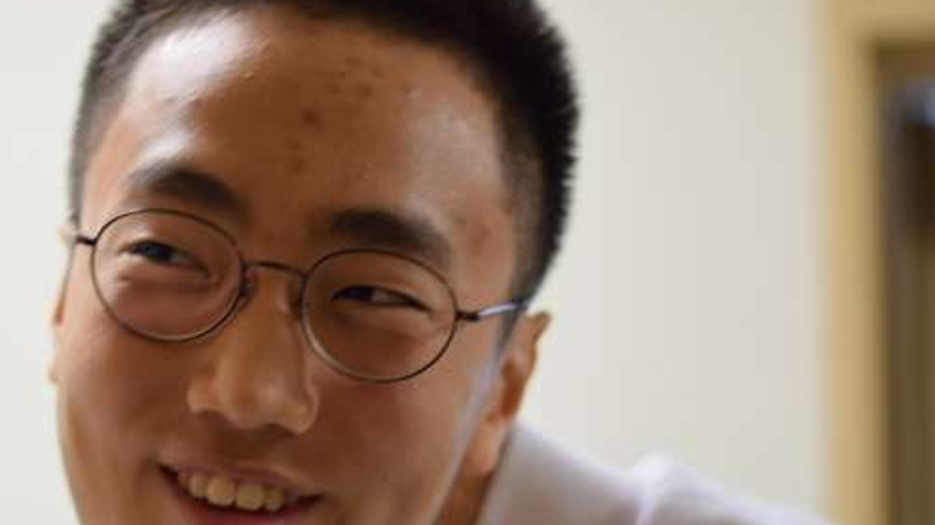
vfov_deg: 11.8
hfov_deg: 20.9
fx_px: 2528
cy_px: 386
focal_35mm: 102
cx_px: 360
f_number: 1.8
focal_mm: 50
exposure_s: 1/125
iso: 500
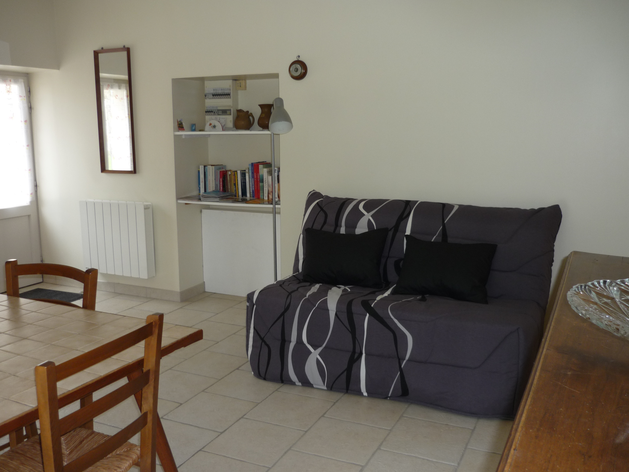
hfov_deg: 55.4
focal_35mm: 33
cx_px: 314
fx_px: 600
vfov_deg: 42.9
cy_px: 236
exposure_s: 1/30
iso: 100
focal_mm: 5.5
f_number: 2.8
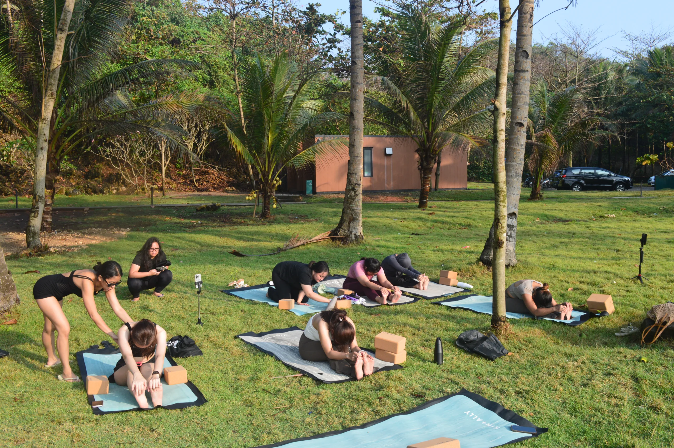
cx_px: 337
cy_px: 224
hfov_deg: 57.3
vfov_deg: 39.9
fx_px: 617
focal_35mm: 33
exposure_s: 1/200
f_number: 10
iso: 400
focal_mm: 22
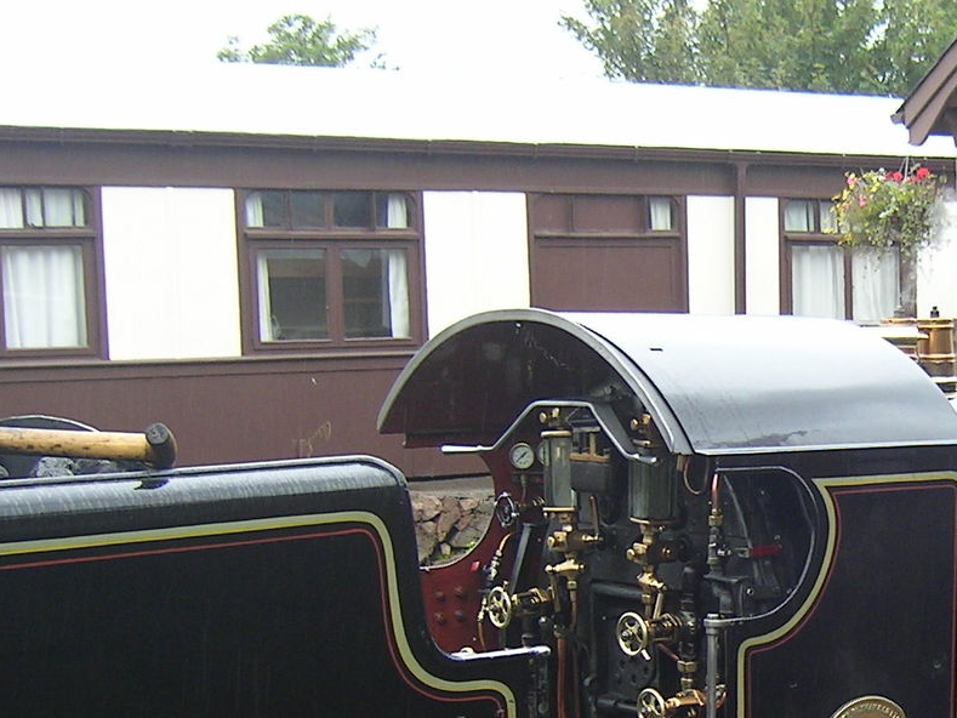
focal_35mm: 73
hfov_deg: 25.7
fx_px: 2018
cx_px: 889
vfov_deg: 20.0
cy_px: 554
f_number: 2.8
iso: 50
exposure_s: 1/68.1
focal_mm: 5.6
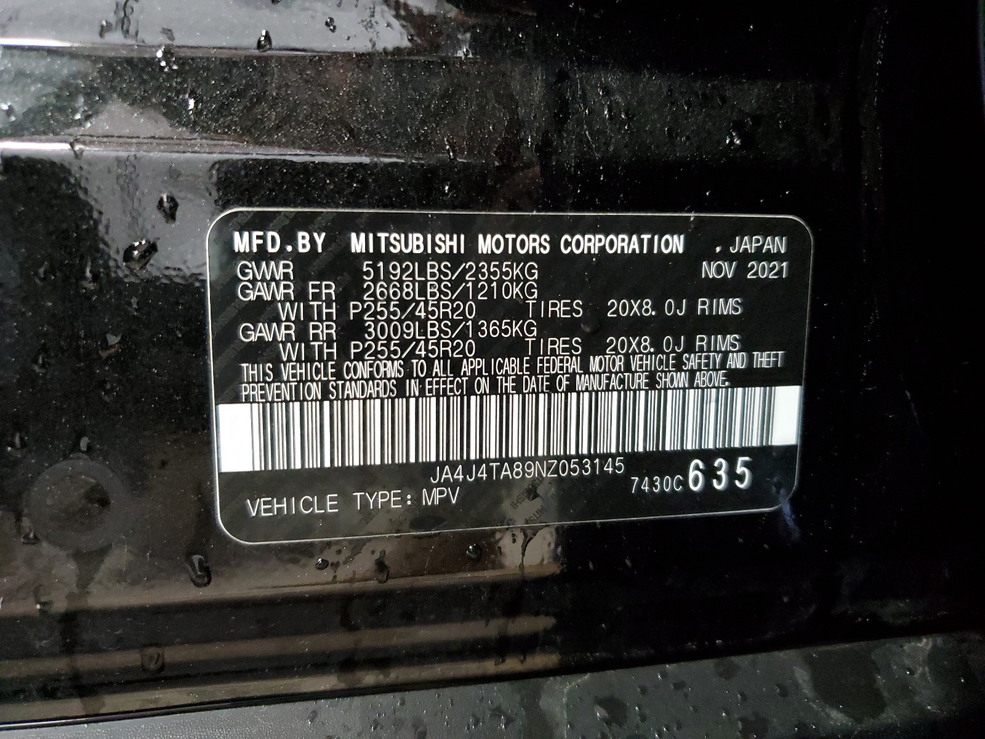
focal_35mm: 26
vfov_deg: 53.1
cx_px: 492
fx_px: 740
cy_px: 370
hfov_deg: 67.3
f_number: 1.5
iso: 362
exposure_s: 1/40
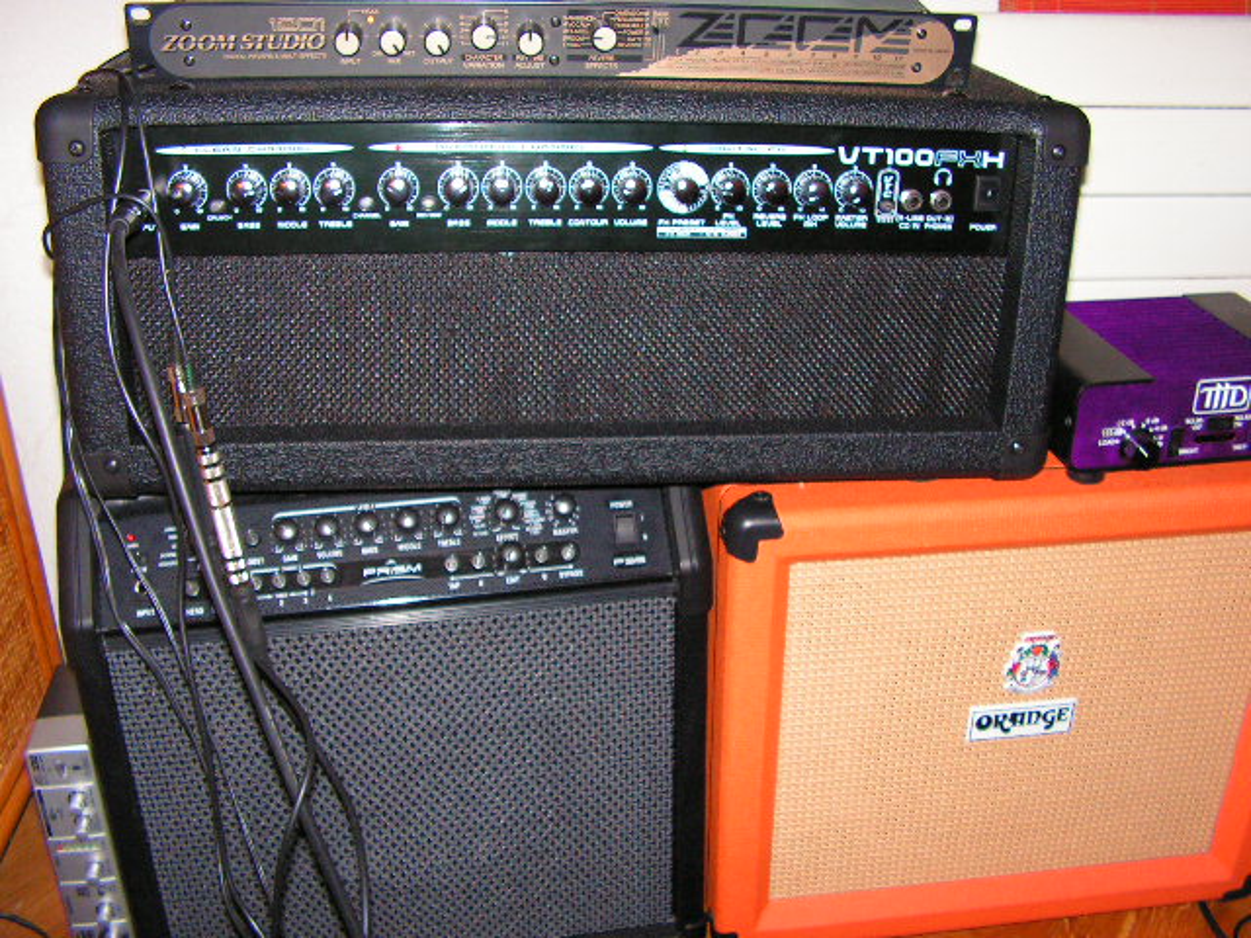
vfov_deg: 39.7
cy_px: 469
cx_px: 626
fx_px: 1301
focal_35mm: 36
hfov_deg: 51.4
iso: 200
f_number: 3.2
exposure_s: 1/40
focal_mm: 6
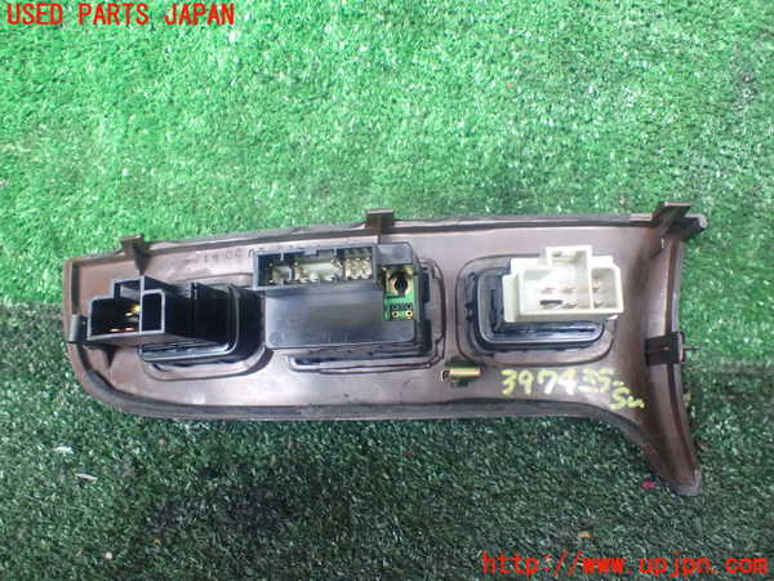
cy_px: 290
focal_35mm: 30
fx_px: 671
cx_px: 387
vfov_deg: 46.8
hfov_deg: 60.0
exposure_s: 1/30
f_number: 2.3
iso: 1000
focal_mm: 5.4
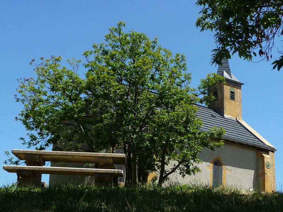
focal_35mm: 67
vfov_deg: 21.9
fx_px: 548
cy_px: 106
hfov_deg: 29.0
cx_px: 142
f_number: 3.9
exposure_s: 1/640
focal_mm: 6.7
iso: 100
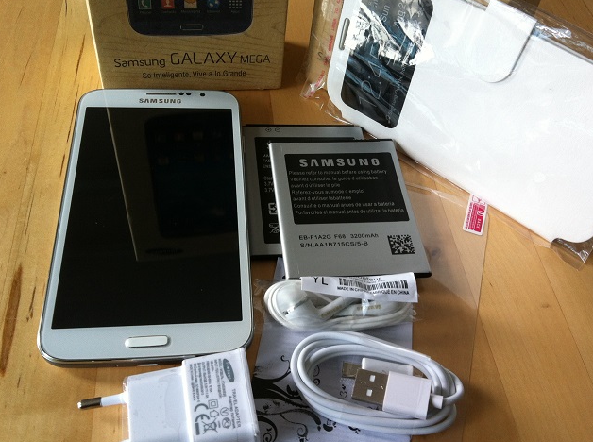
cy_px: 238
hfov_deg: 47.9
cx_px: 313
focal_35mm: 39
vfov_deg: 36.7
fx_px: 667
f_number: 2.8
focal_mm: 3.85
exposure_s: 1/25
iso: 80
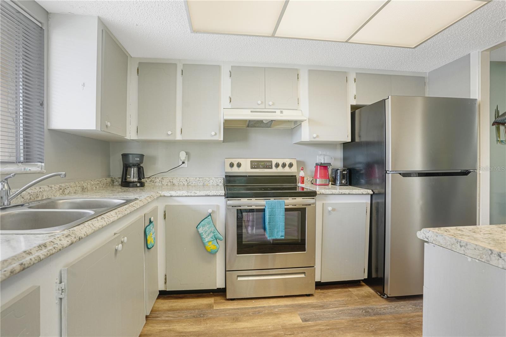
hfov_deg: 93.3
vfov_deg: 70.4
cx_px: 253
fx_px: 239
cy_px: 168
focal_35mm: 17
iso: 2000
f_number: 7.1
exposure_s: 1/60
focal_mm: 17
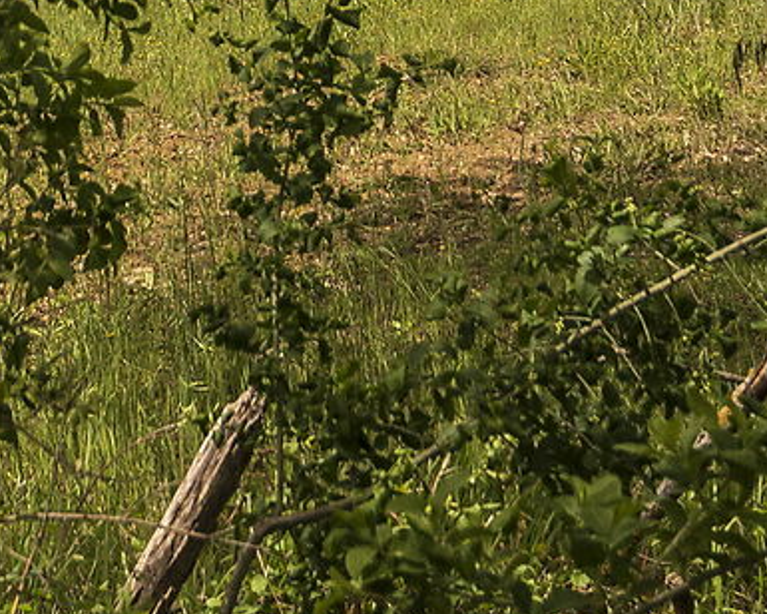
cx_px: 42
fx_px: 3723
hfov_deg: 11.7
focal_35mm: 164
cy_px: -698
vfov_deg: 8.8
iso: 100
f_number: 8
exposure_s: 1/400
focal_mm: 28
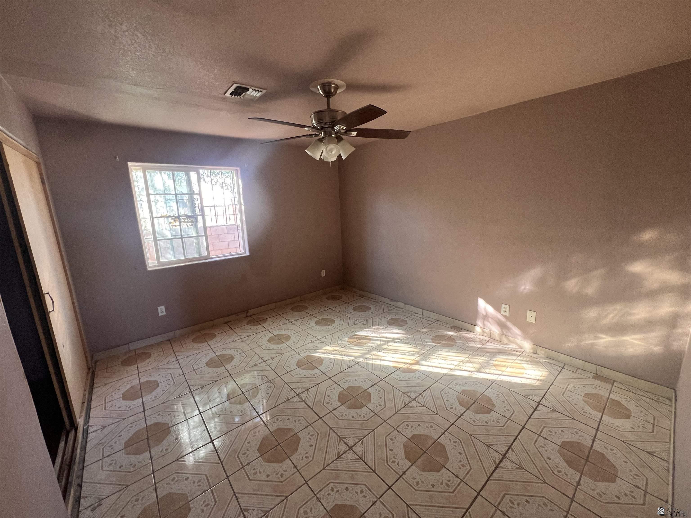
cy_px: 259
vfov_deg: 89.9
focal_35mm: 13
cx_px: 346
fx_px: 260
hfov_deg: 106.2
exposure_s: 1/99
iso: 160
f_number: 1.8
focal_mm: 1.57
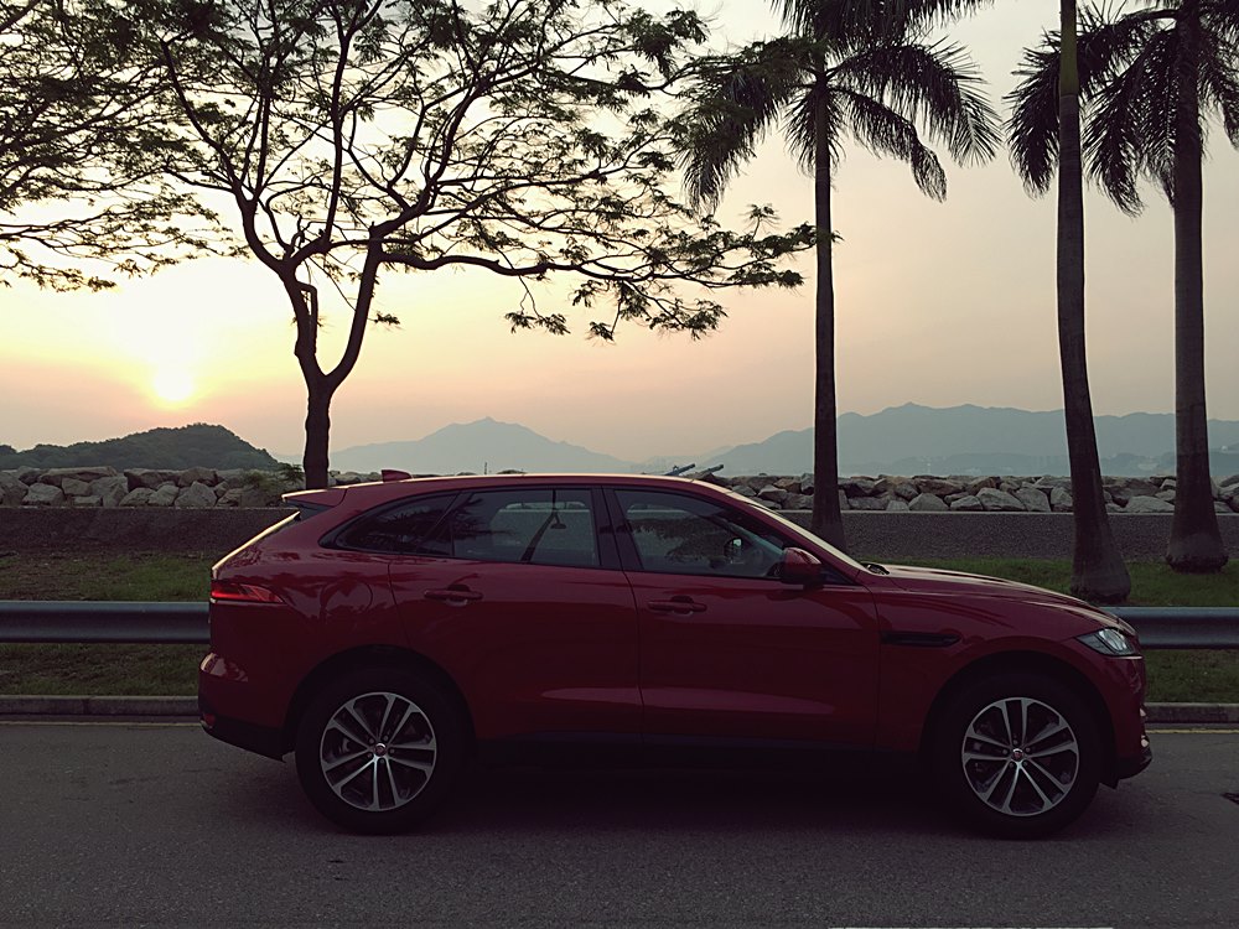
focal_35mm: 29
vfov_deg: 48.2
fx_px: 1038
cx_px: 620
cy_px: 464
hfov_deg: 61.7
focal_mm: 4.15
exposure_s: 1/151
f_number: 2.2
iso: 25
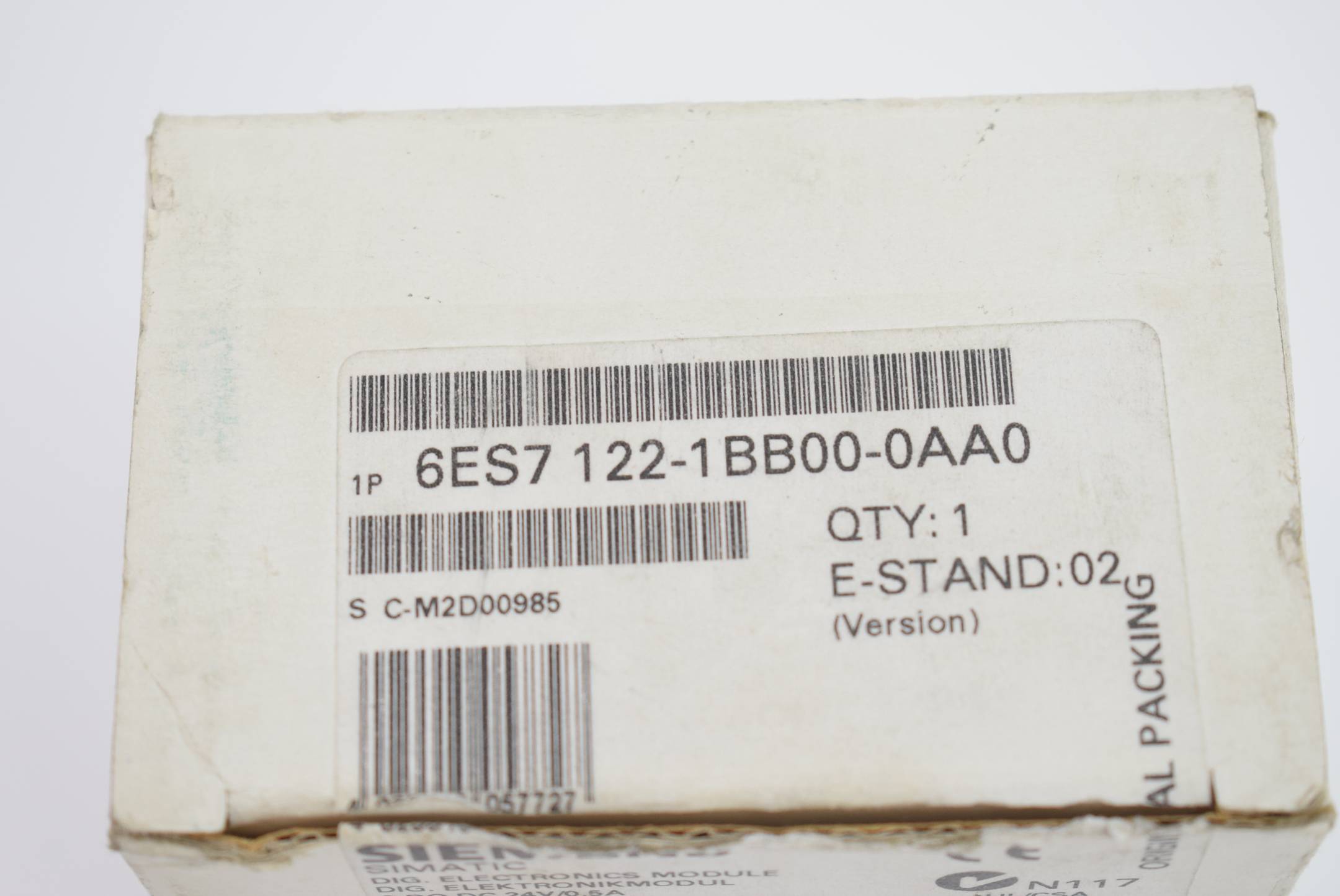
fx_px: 3073
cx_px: 670
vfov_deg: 16.6
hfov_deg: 24.6
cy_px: 448
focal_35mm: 82
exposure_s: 1/125
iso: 640
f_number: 5.6
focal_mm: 55
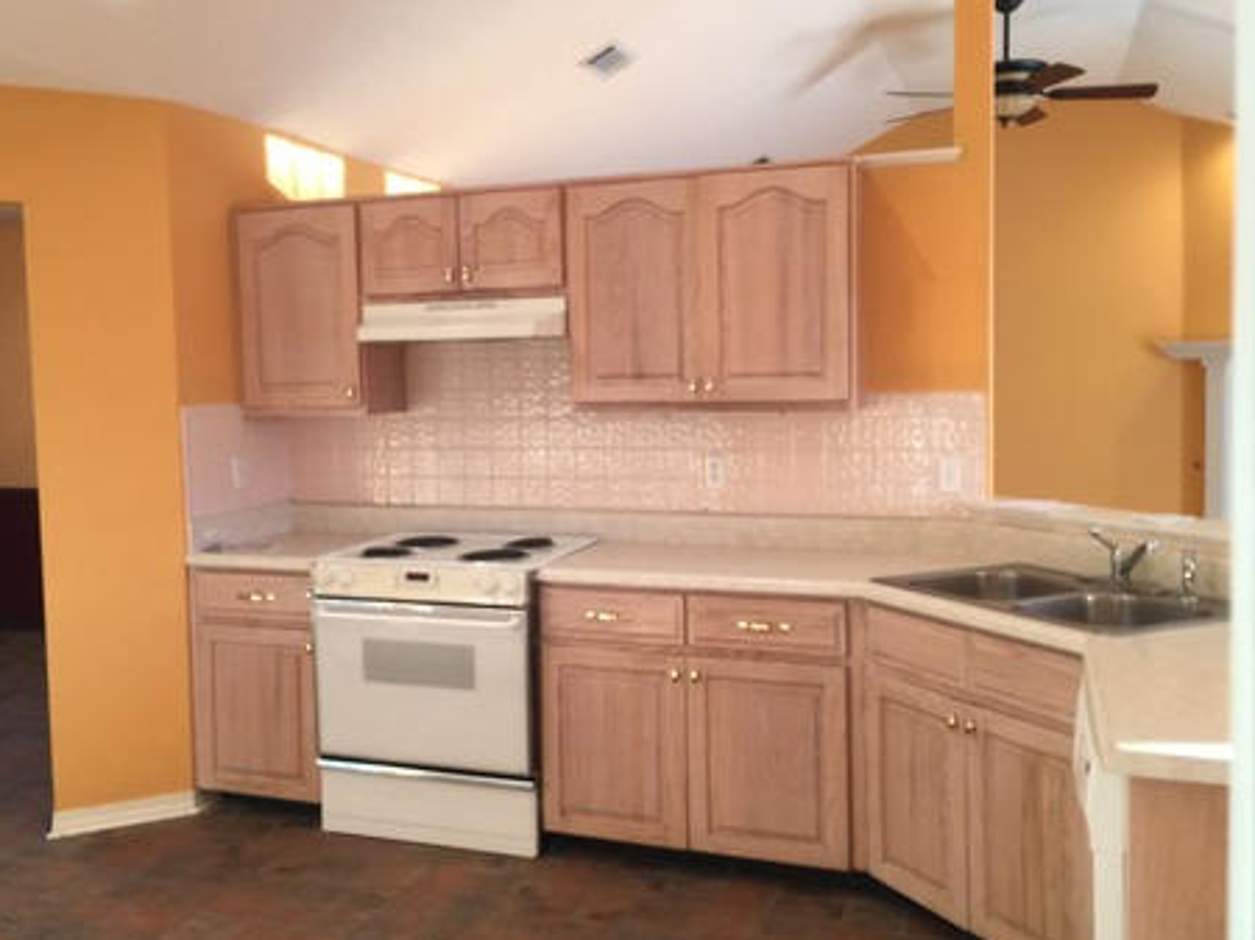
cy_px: 444
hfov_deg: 55.2
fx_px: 1196
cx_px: 552
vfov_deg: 42.9
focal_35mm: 33
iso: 32
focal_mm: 4.15
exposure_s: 1/15
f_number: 2.2
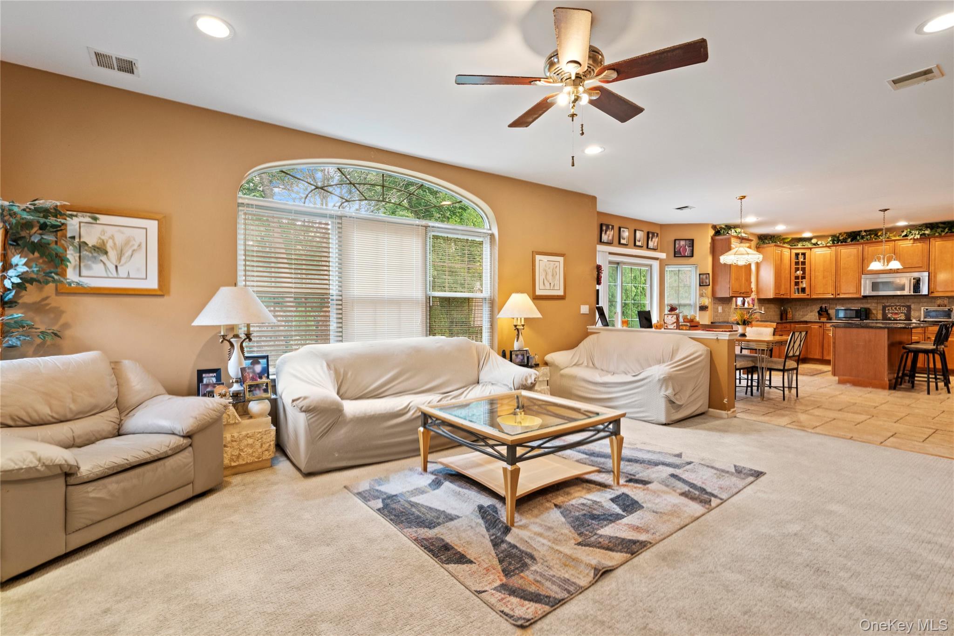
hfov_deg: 96.7
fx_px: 424
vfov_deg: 73.7
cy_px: 318
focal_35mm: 16
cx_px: 477
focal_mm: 16
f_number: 5.6
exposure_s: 1/10
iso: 1250
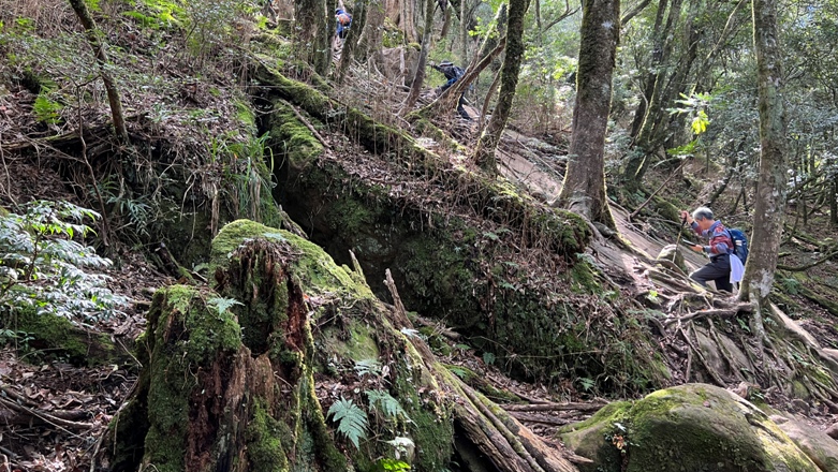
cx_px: 425
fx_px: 645
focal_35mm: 29
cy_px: 191
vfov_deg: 40.1
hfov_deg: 66.0
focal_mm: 5.7
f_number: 1.5
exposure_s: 1/77
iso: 125
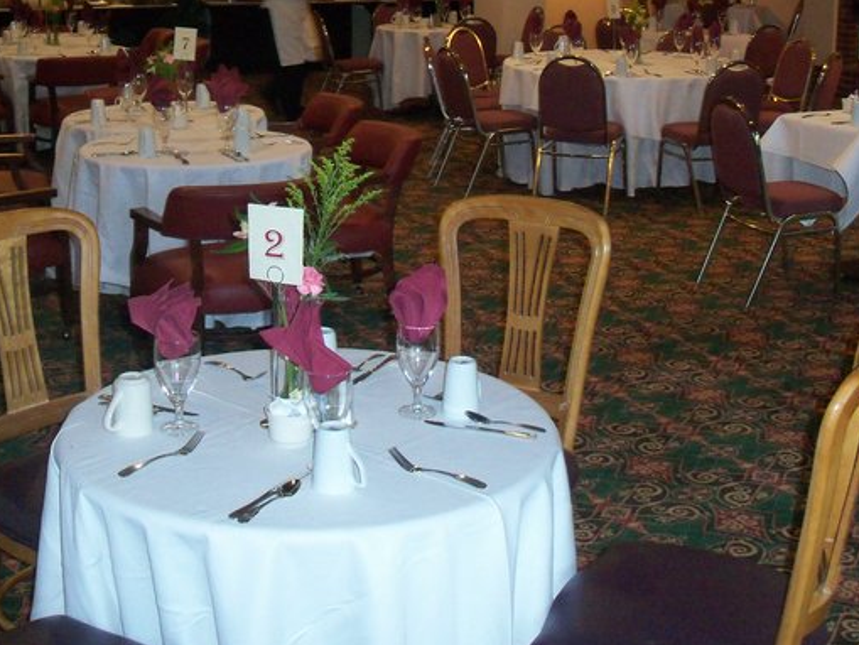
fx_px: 1365
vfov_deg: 26.2
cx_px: 449
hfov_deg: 34.9
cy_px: 152
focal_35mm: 55
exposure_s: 1/30
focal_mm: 6.3
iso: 250
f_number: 3
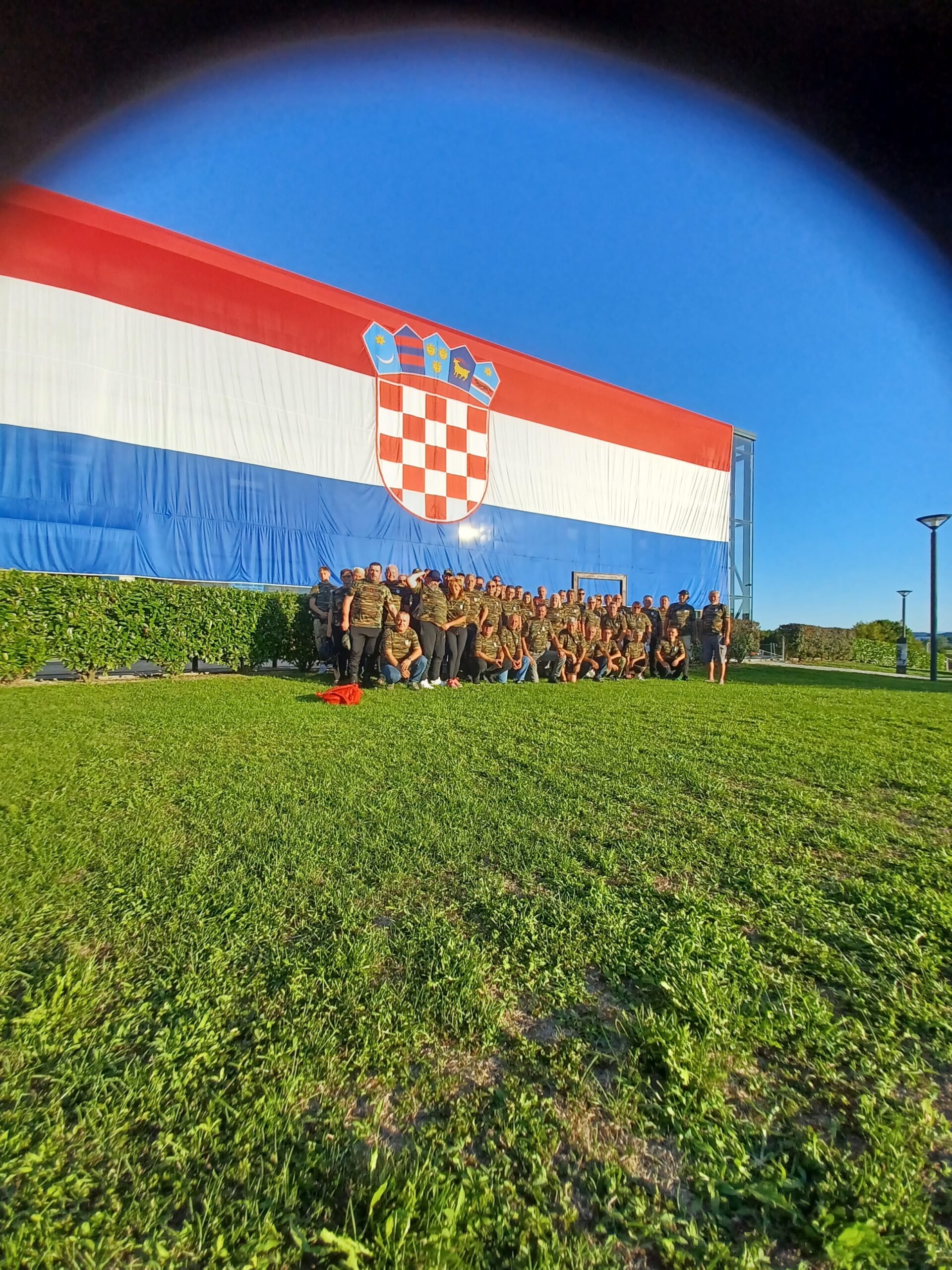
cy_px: 635
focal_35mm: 13
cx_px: 476
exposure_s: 1/870
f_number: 2.2
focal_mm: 1.42
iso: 40
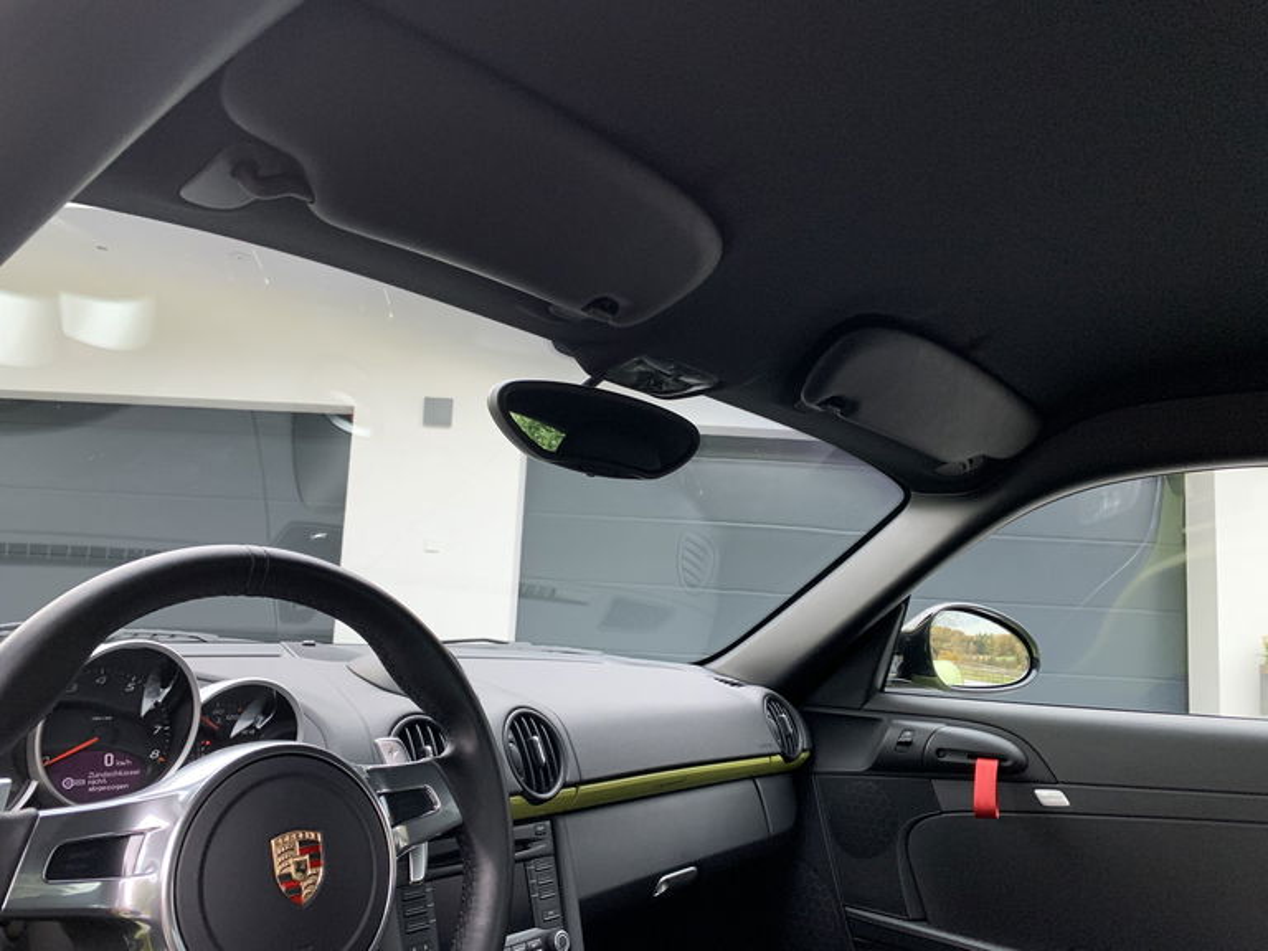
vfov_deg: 53.1
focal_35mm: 26
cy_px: 476
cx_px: 634
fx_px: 952
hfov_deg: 67.3
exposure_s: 1/48
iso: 400
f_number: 1.8
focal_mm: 4.25
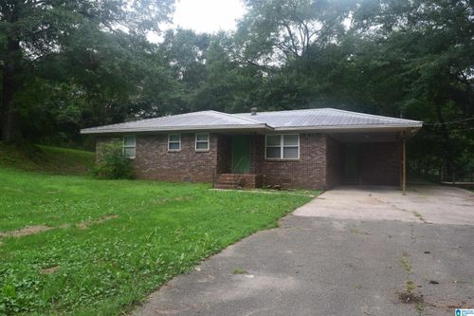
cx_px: 237
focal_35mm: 27
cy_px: 158
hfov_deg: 67.4
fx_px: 355
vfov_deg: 47.9
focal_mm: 18
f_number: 10
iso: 400
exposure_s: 1/200
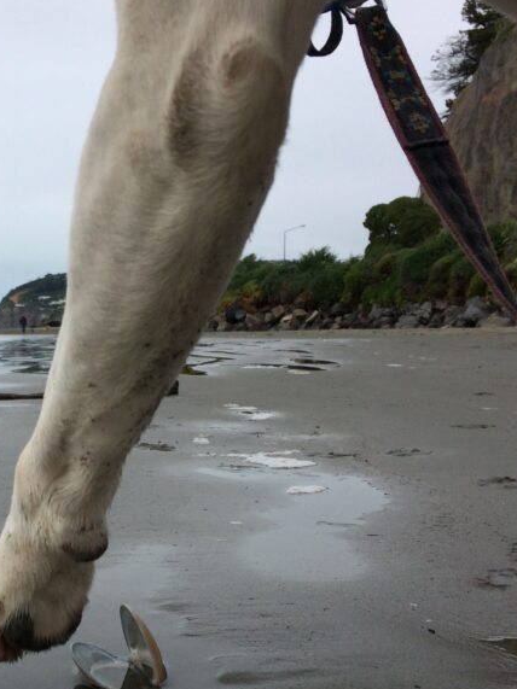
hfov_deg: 27.7
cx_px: 140
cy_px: 437
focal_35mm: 52
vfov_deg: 36.6
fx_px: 1036
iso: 32
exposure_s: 1/855
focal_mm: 4.15
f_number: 2.2
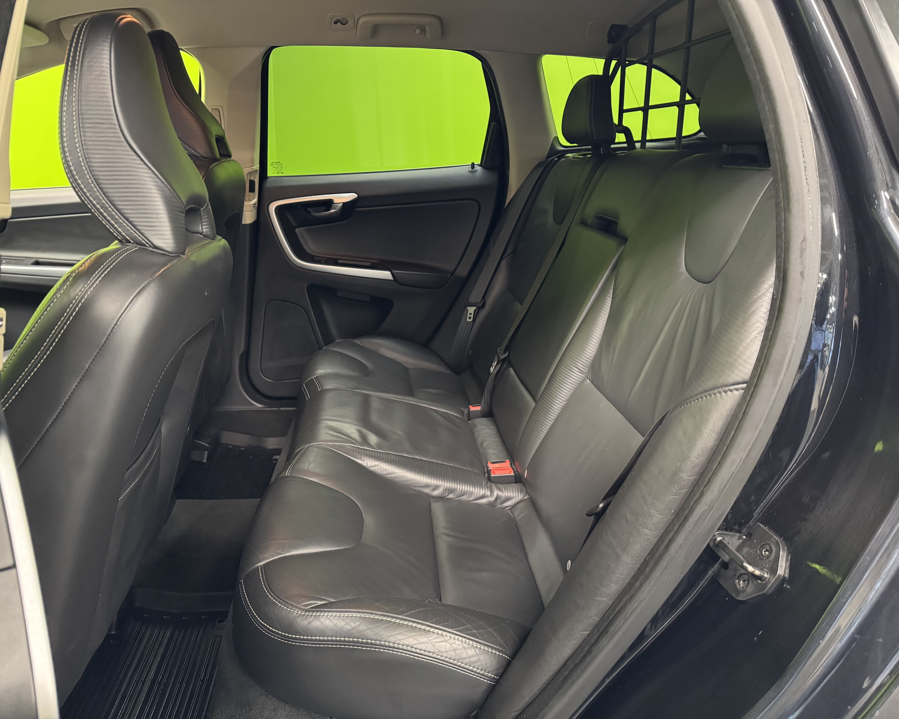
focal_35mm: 25
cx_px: 423
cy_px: 360
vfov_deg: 56.8
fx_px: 665
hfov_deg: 68.0
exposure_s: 1/33
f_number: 1.78
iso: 800
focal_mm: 6.76
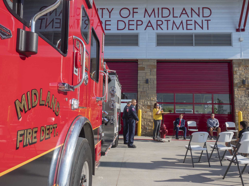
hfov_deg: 60.0
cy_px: 93
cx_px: 124
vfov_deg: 46.8
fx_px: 216
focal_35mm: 30
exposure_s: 1/640
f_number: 6.3
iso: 200
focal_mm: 15
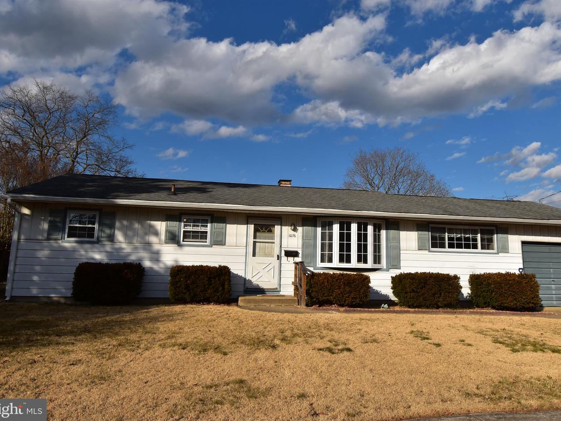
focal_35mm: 23
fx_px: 373
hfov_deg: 73.9
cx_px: 297
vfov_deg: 58.9
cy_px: 208
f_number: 11
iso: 280
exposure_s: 1/500
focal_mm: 14
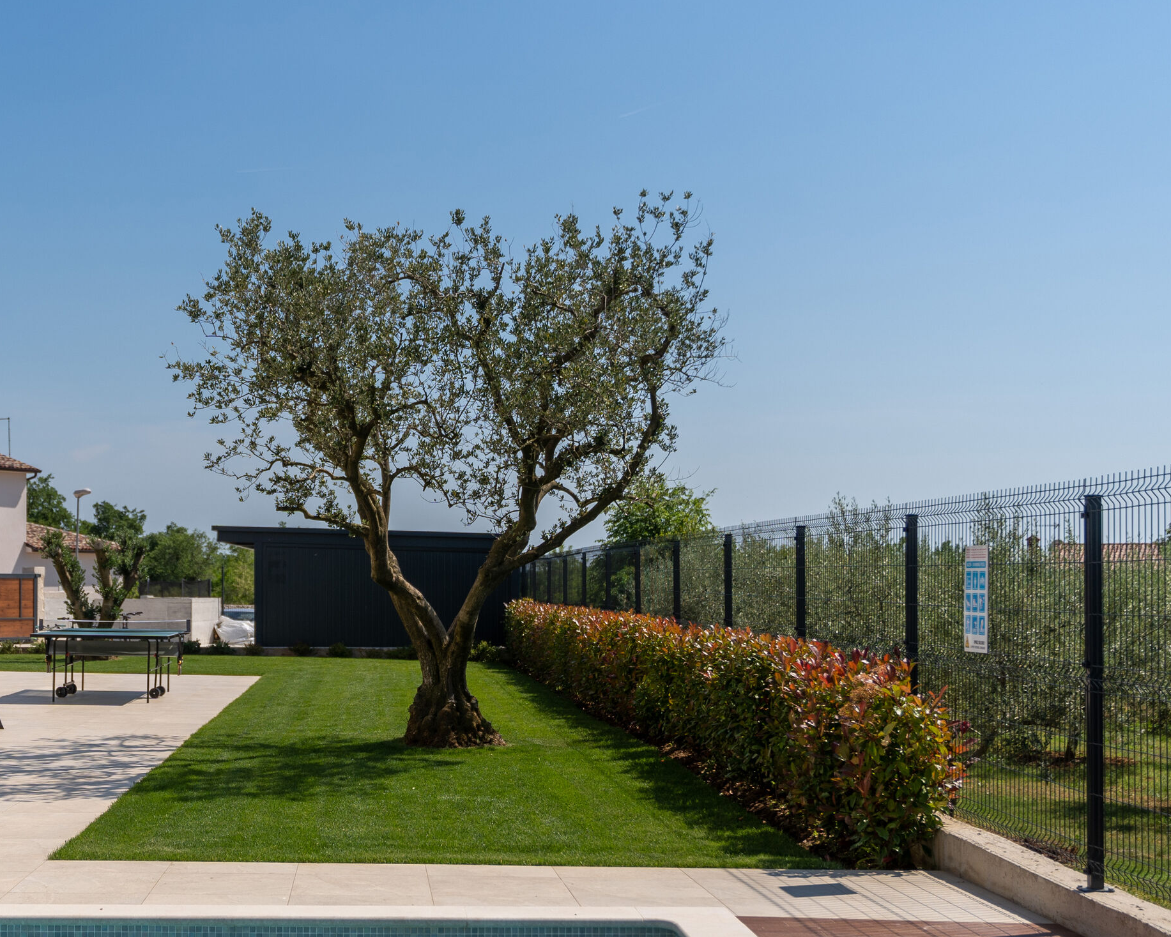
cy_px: 553
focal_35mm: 43
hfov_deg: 41.8
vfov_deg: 34.7
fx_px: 1495
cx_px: 334
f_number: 2.8
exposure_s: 1/4000
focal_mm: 30.1
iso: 100
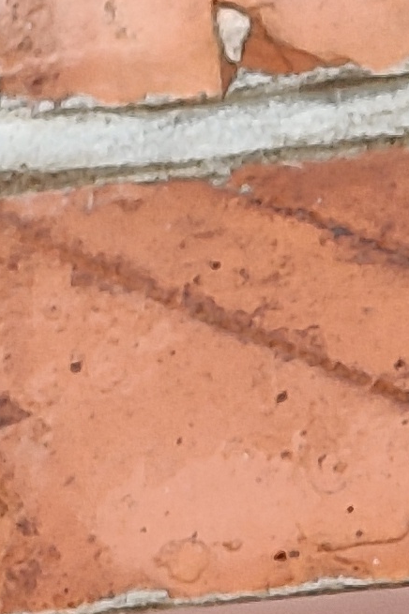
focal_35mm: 911
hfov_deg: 1.5
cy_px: 836
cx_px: 637
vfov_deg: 2.3
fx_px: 15540
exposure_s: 1/100
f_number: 2.55
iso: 76
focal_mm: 13.3
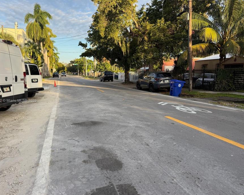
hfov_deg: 66.0
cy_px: 101
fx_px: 188
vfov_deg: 54.9
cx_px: 118
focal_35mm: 26
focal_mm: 6.76
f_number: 1.78
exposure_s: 1/1005
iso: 100
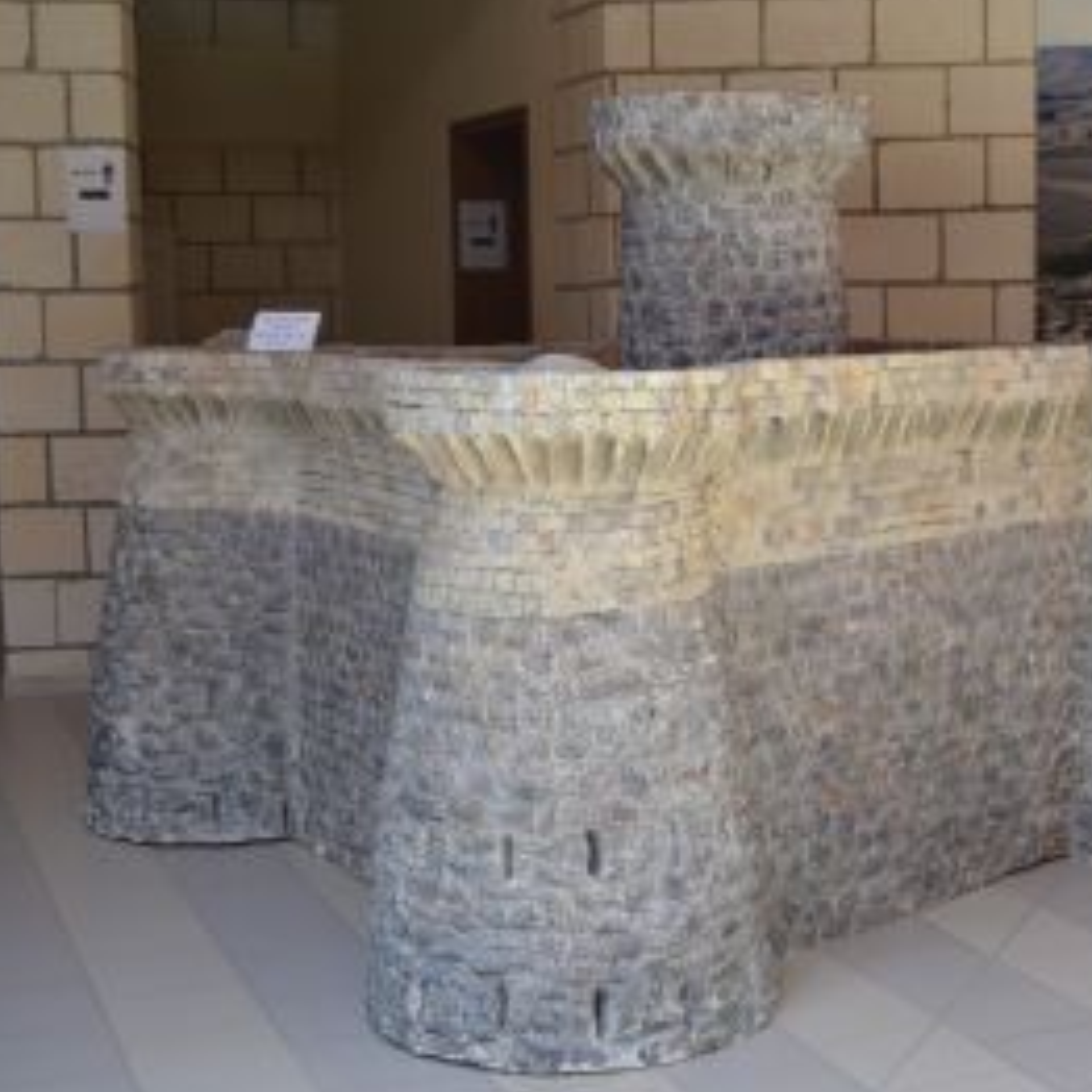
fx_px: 2034
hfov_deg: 29.6
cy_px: 525
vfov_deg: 30.0
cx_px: 825
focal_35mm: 57
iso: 400
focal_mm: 26
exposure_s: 1/100
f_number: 5
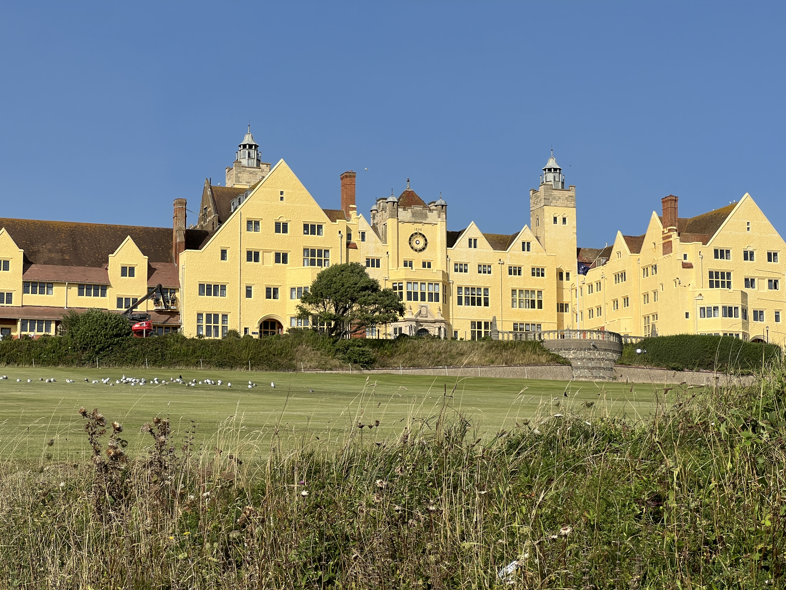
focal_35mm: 77
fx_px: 1748
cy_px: 295
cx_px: 393
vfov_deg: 19.1
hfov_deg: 25.3
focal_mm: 9
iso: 32
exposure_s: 1/1248
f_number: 2.8
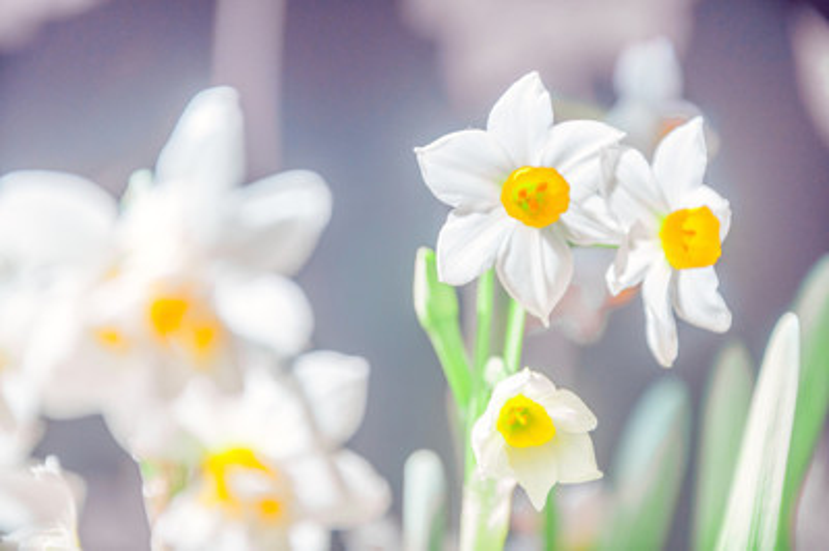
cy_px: 276
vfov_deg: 8.7
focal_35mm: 158
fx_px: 3624
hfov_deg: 13.1
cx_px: 414
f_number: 5.6
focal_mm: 105
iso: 200
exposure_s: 1/250
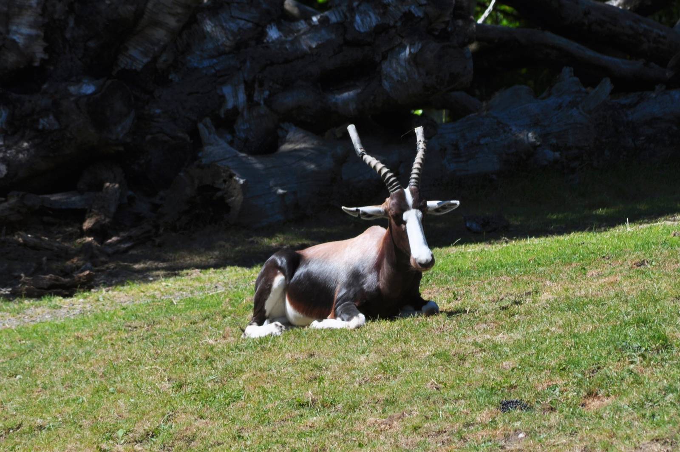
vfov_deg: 3.0
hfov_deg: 4.6
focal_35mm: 450
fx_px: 8490
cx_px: 340
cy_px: 226
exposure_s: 1/320
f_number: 10
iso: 200
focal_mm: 300
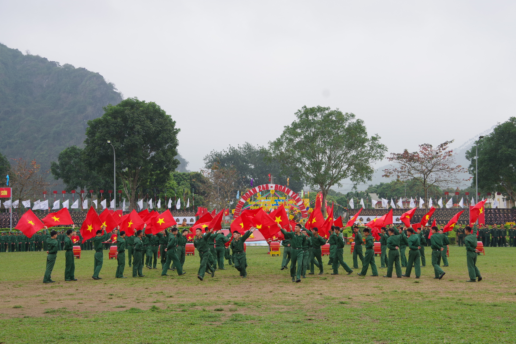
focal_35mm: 60
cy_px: 172
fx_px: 860
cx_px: 258
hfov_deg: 33.4
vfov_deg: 22.6
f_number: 8
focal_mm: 40
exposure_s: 1/200
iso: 200
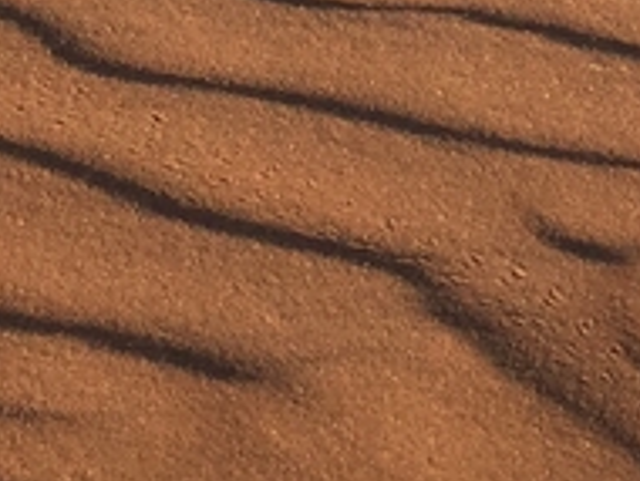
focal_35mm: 195
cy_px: -669
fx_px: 3610
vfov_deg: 7.2
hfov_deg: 10.1
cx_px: 320
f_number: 2.2
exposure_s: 1/1721
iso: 32
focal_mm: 4.15
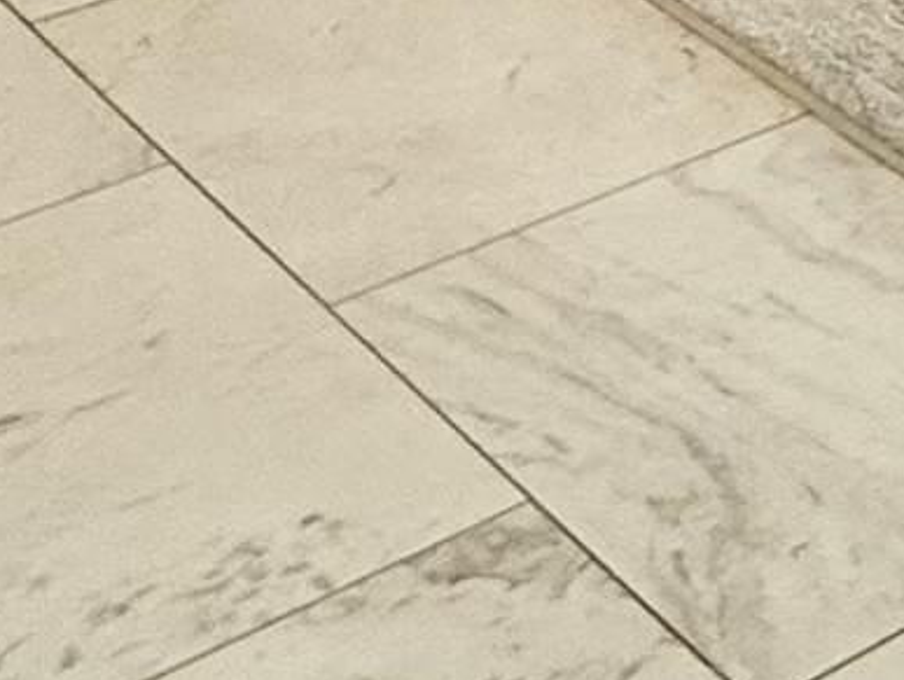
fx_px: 2901
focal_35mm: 111
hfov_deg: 11.7
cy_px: -766
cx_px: 2567
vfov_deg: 11.7
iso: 80
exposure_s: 1/120
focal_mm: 2.22
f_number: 2.2
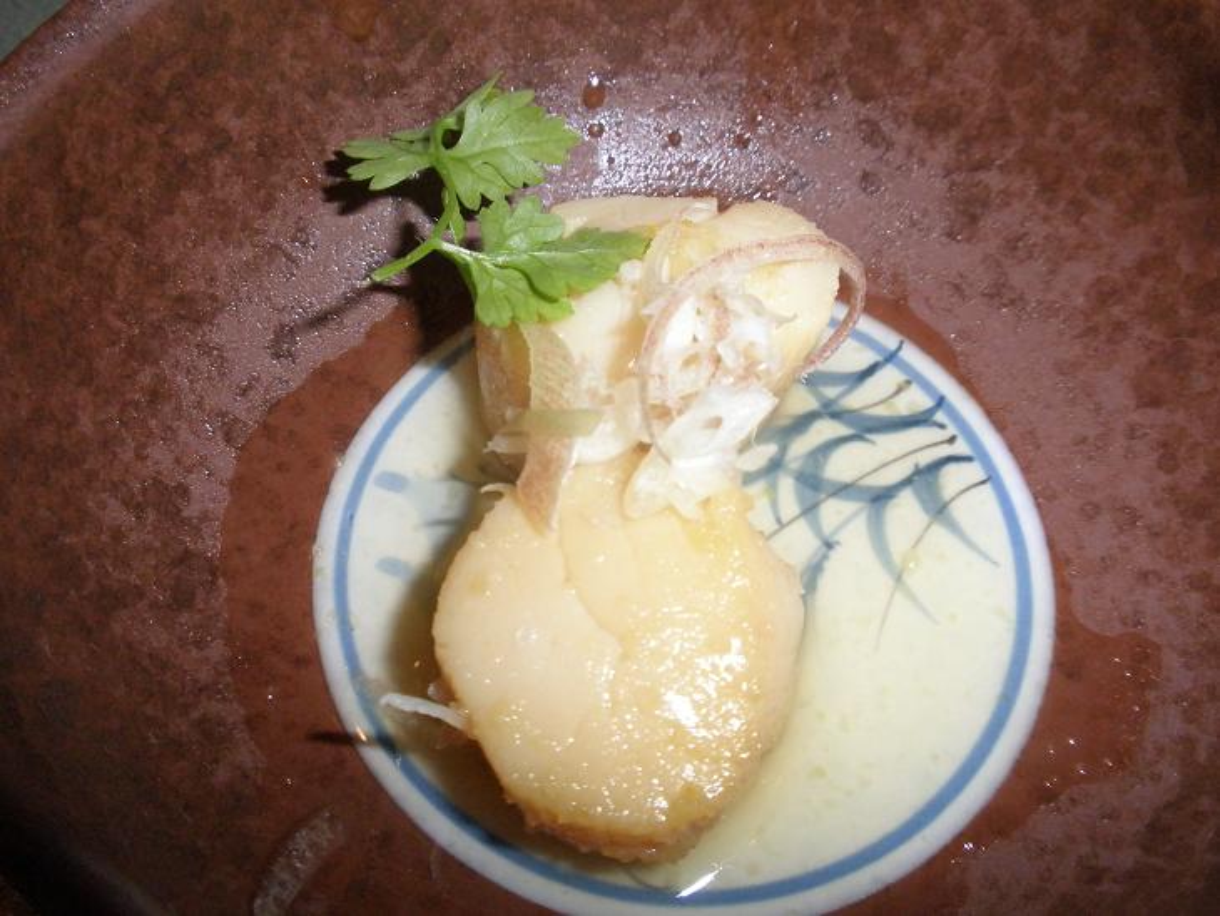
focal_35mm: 37
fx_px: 1304
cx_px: 610
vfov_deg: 38.7
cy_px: 458
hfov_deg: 50.1
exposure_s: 1/30
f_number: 10
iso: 200
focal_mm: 6.6
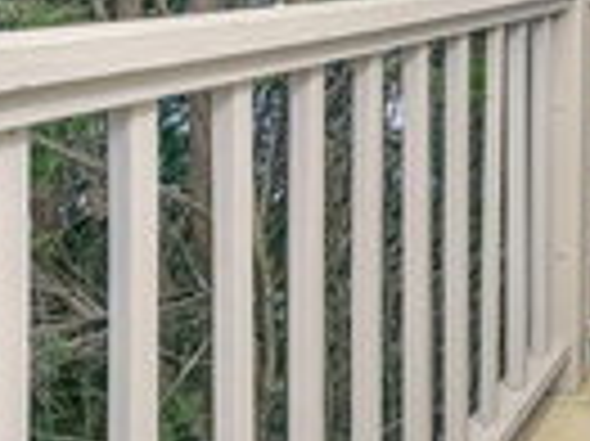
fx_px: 903
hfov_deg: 33.4
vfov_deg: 24.9
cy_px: -86
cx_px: 576
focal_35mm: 53
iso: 200
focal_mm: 10
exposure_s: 1/50
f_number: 5
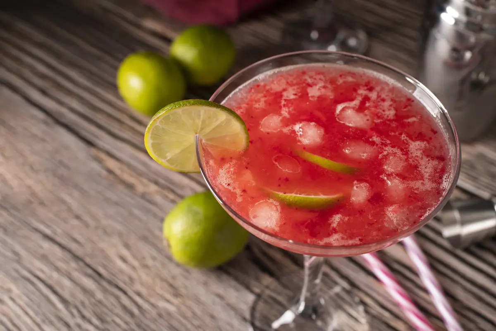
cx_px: 248
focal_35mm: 50
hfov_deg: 39.6
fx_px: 689
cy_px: 166
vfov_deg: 27.0
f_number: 3.5
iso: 100
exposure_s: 1/100
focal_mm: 50
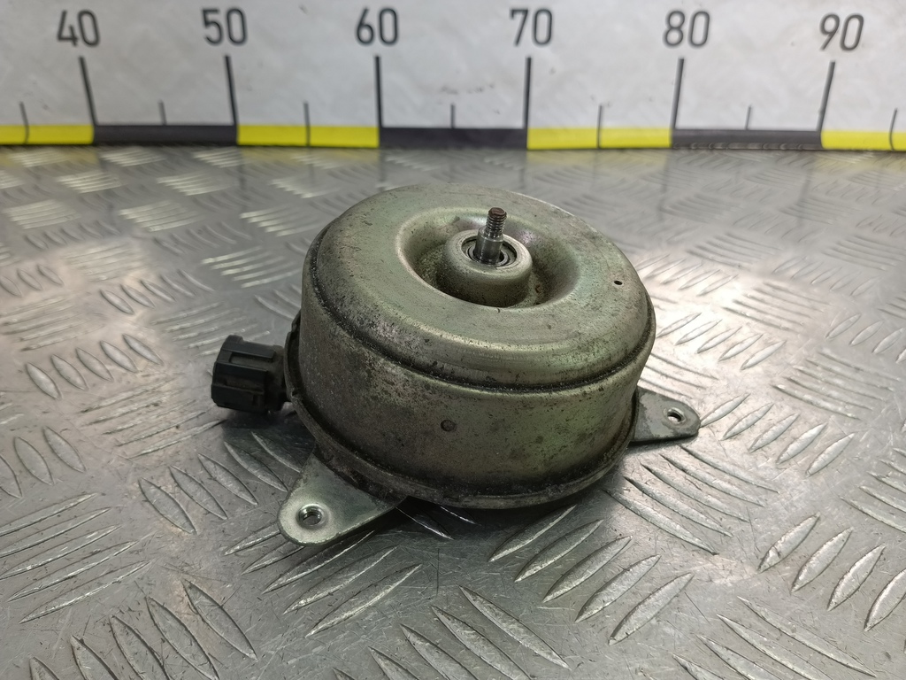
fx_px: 707
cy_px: 340
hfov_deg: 65.3
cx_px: 453
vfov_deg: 51.4
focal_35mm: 27
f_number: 1.6
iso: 150
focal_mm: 4.11
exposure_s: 1/100
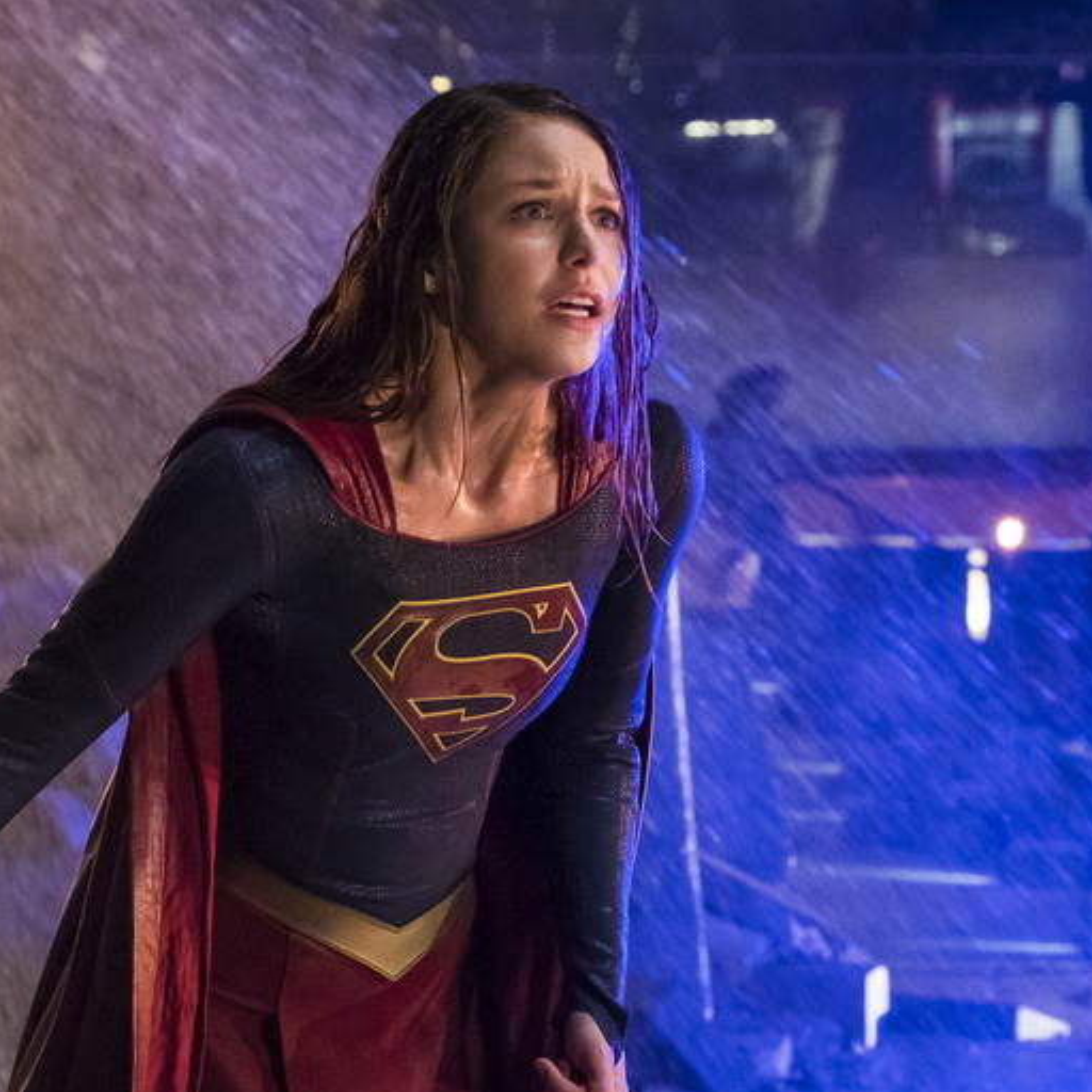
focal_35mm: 88
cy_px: 552
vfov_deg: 19.7
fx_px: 3141
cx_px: 401
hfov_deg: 19.7
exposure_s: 1/200
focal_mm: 45.5
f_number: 4
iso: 8000
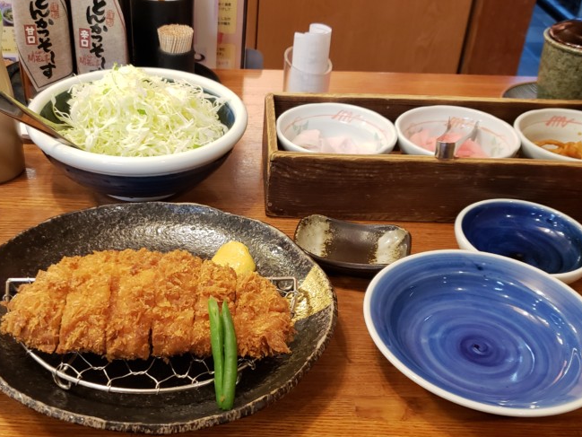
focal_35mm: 41
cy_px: 244
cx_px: 237
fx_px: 689
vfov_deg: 35.1
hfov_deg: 45.6
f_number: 1.5
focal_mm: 4.3
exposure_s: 1/40
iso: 320
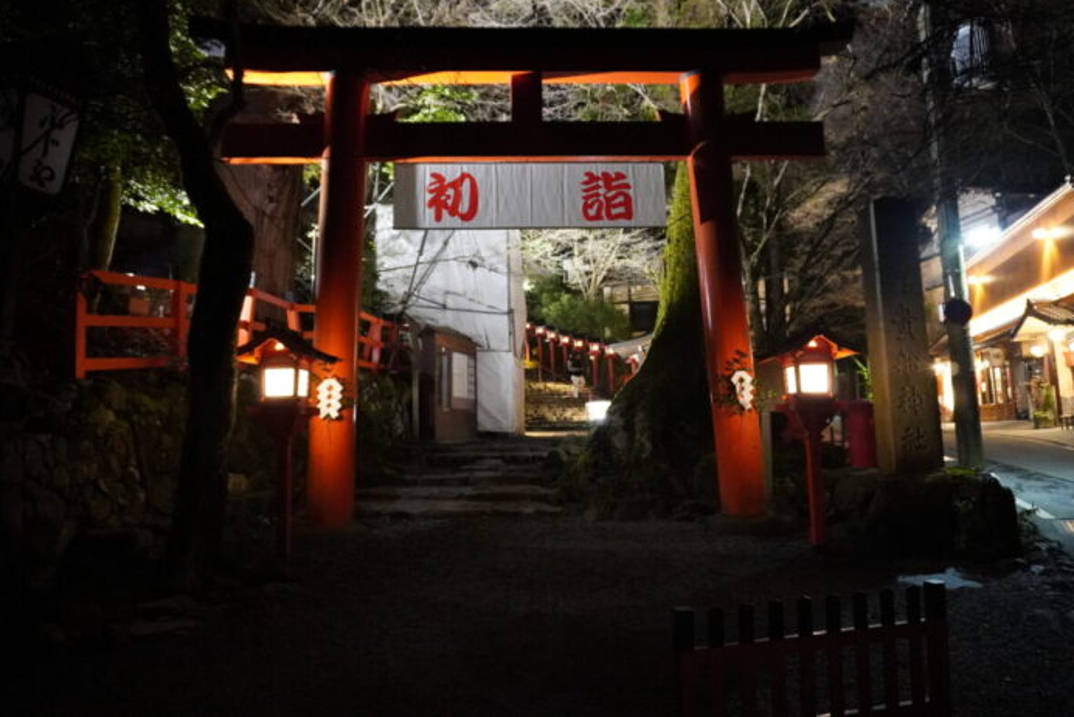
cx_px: 539
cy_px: 331
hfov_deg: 69.4
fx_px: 776
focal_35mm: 26
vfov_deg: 49.6
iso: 6400
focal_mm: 16
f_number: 3.5
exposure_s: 1/20
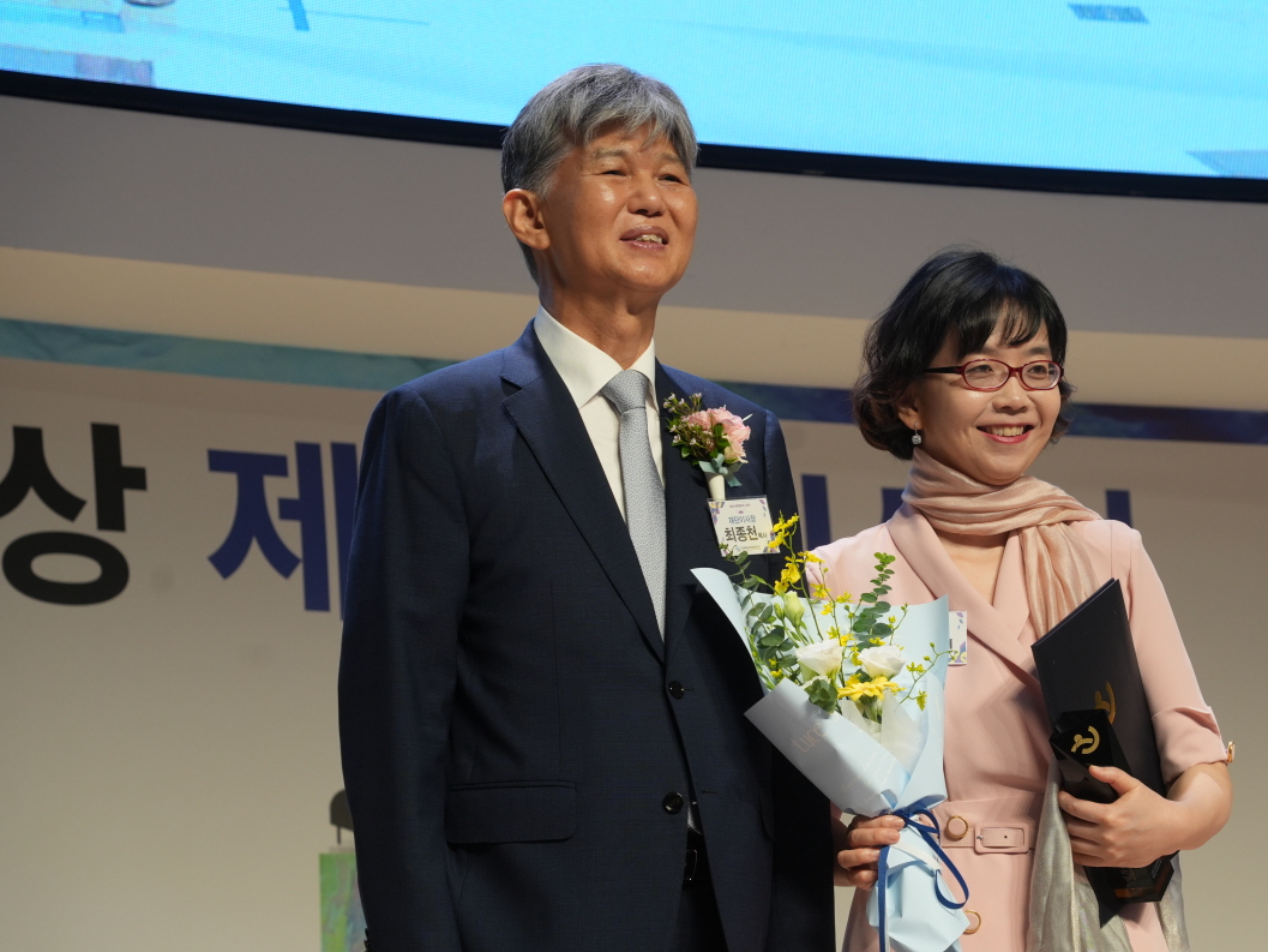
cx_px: 828
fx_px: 5349
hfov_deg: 13.5
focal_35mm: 146
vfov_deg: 10.2
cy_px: 550
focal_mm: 107
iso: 640
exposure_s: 1/160
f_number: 6.3
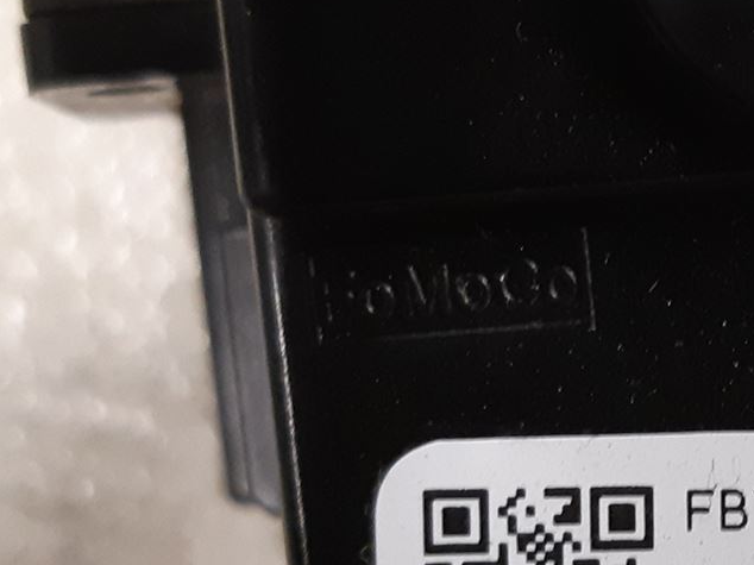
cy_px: 479
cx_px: 741
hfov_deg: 22.5
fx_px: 1829
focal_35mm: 84
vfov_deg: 17.4
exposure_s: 1/25
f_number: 1.7
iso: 250
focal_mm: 3.93
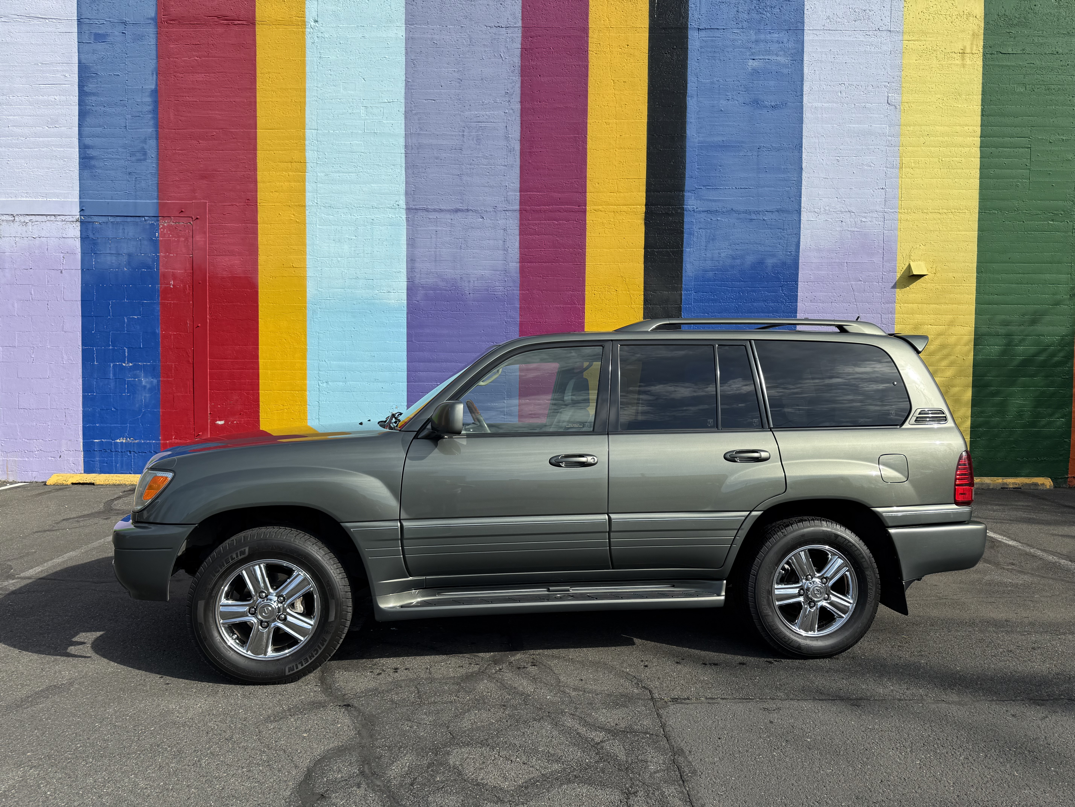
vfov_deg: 56.8
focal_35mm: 24
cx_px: 538
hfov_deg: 71.6
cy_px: 404
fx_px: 745
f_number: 1.78
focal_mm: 6.76
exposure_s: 1/4405
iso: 80
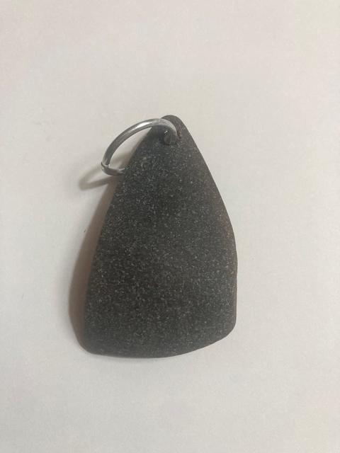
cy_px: 226
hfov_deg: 49.7
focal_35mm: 28
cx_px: 170
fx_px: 367
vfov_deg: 63.4
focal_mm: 3.99
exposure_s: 1/60
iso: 320
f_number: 1.8
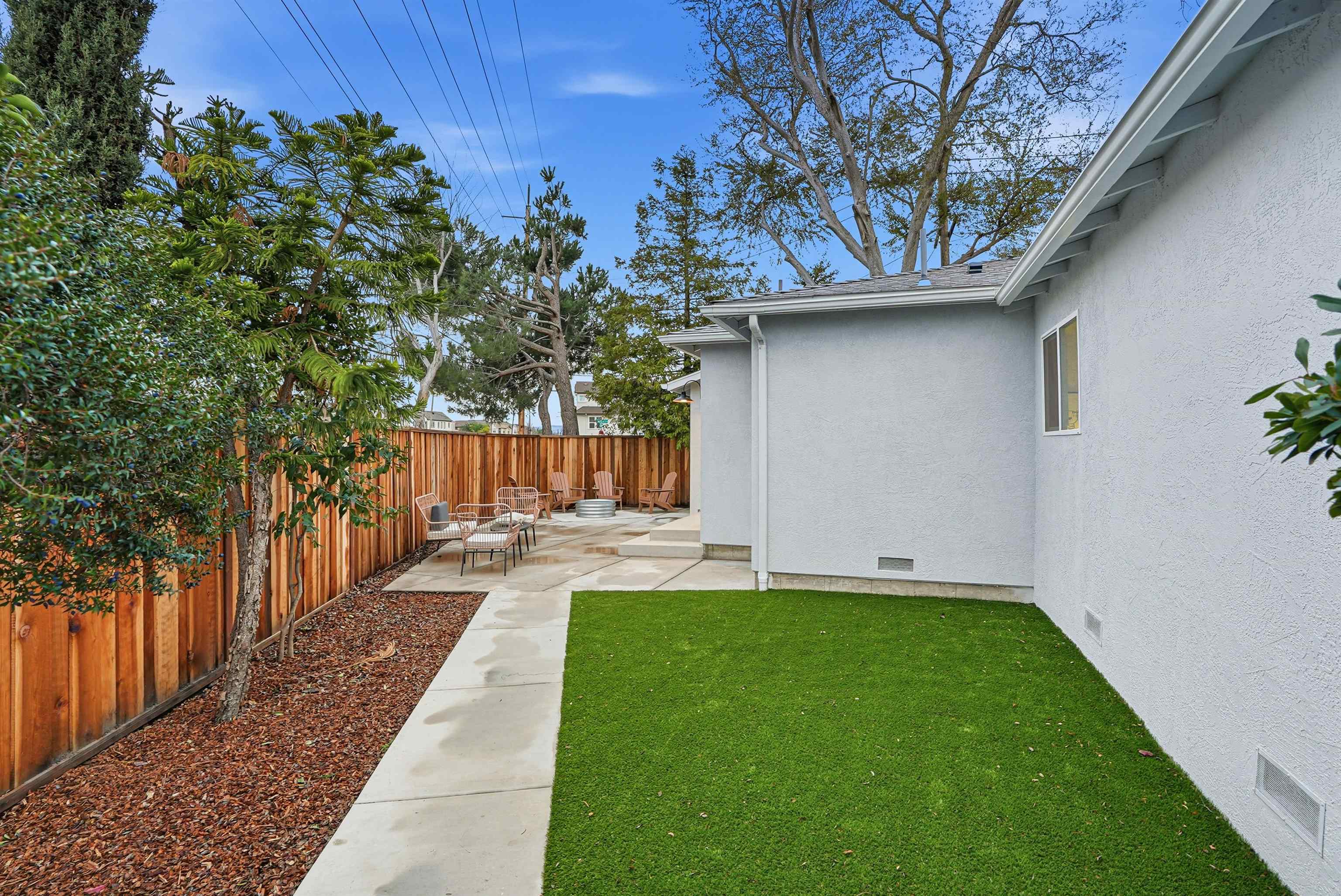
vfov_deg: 73.8
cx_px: 670
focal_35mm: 16
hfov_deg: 96.7
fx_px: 596
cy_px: 448
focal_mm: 16
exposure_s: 1/160
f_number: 8
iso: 250
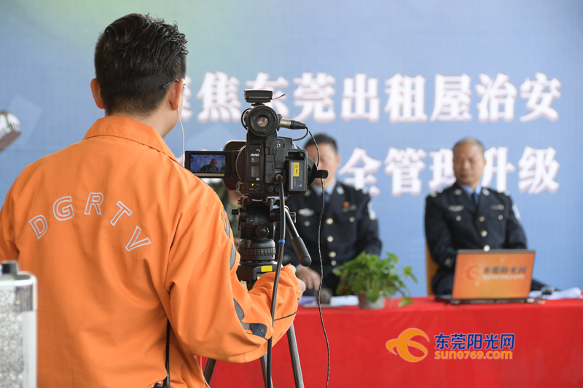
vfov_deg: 9.6
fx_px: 2307
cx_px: 292
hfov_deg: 14.4
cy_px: 194
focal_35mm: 142
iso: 320
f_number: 5.3
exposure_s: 1/125
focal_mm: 95
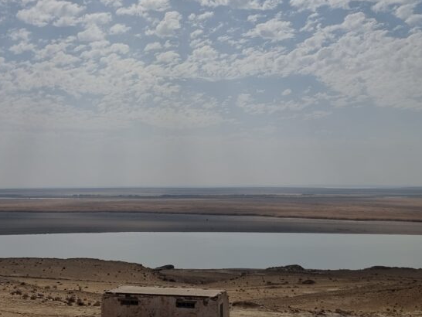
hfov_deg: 41.7
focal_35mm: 45
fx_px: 549
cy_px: 83
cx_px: 154
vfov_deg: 31.7
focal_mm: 6.7
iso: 50
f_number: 1.8
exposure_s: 1/10000
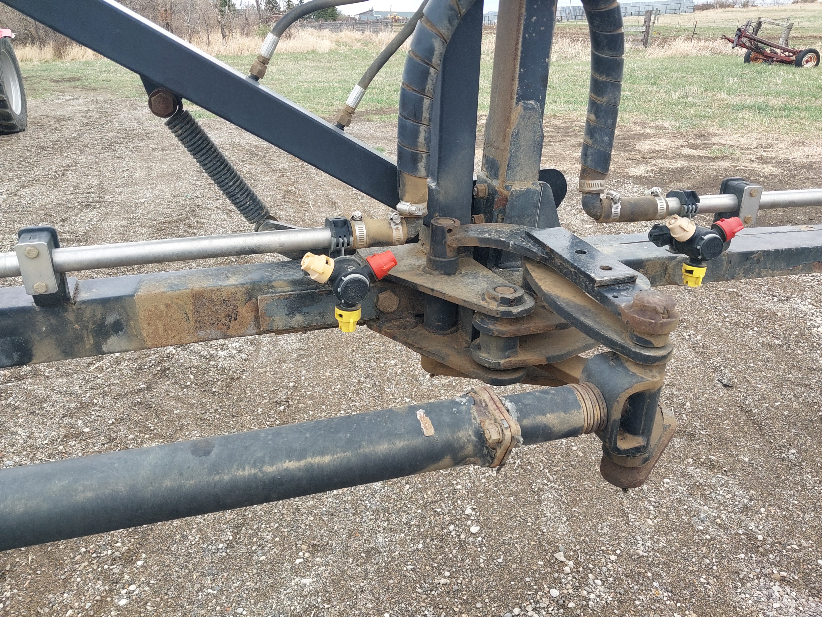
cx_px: 411
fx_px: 641
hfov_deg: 65.3
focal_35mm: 27
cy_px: 308
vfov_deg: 51.4
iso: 20
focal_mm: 4
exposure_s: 1/157
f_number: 1.8
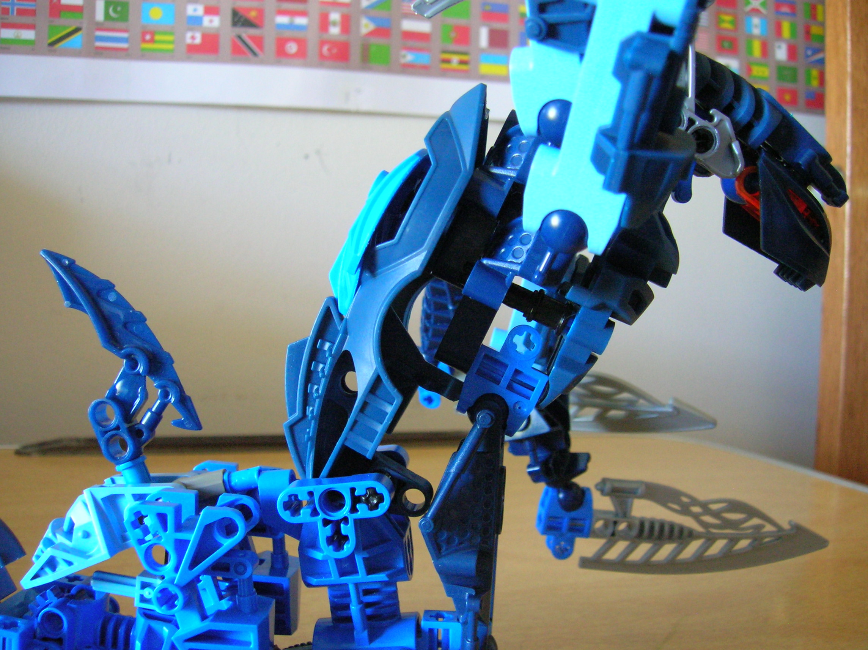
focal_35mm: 34
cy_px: 325
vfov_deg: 41.7
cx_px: 434
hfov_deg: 54.0
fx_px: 852
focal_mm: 5.7
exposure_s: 1/2.4
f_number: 2.9
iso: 200
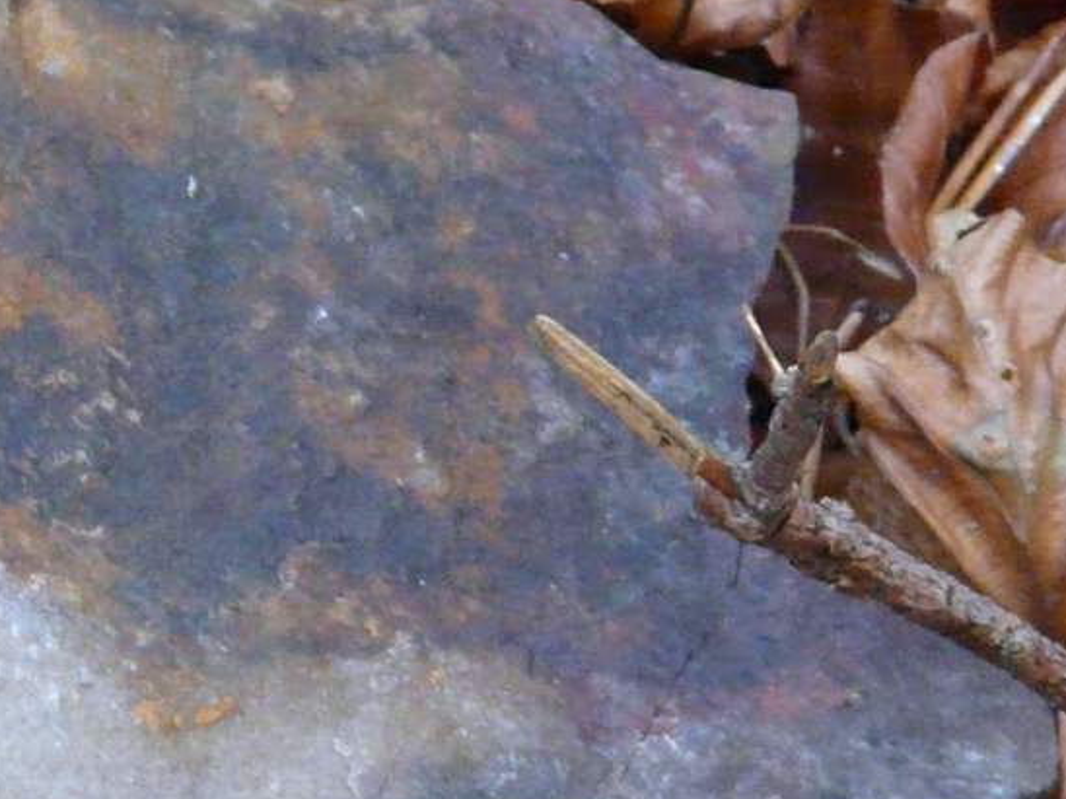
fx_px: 24051
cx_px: -461
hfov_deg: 2.5
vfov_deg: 1.9
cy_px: 350
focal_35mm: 781
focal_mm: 35.2
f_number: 3.6
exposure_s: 1/30
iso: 400
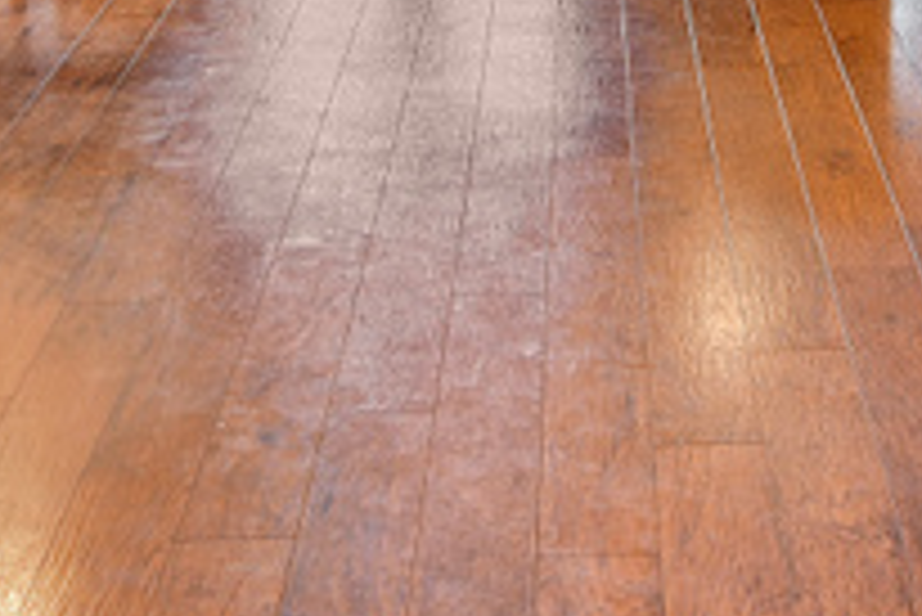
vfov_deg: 16.2
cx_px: 693
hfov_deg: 25.0
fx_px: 2050
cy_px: -189
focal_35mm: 80
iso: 100
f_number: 8
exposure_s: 4
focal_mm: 16
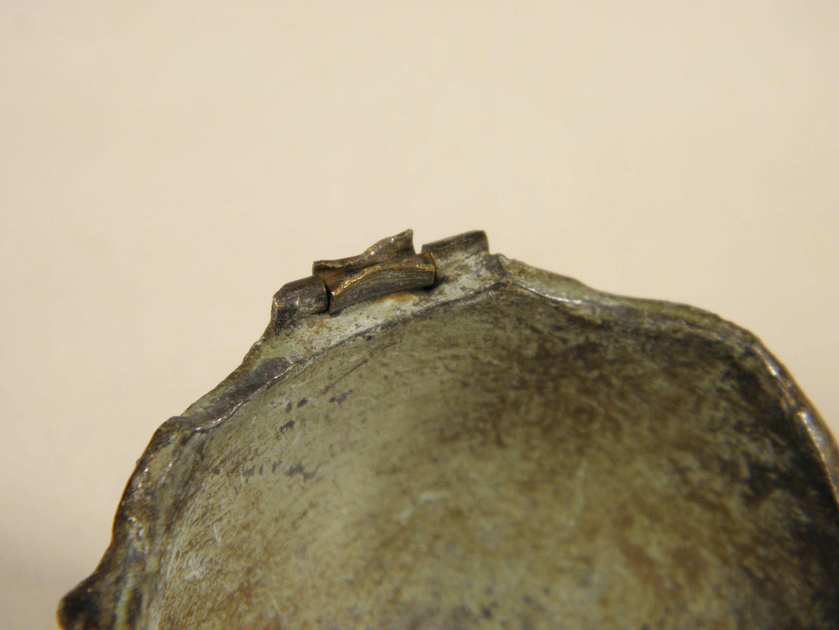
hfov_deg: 24.4
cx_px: 420
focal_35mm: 80
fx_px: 1939
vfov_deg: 18.4
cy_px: 315
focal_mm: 14.3
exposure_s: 1/50
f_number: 4.4
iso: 125
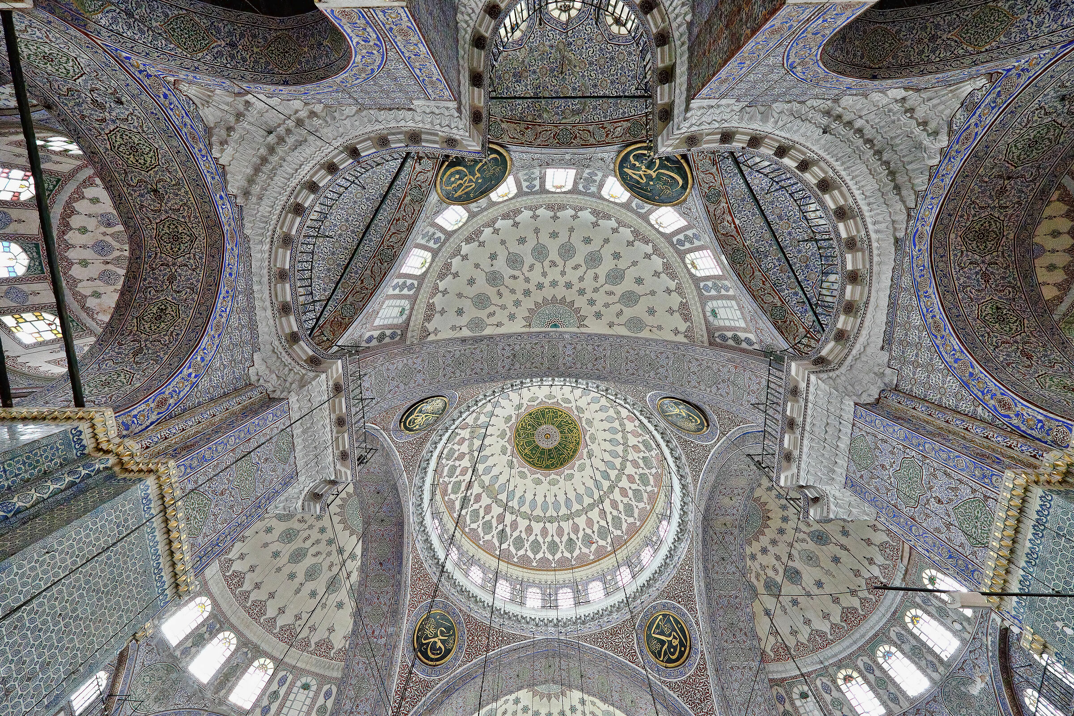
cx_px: 537
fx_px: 447
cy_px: 358
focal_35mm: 15
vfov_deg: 77.3
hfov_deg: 100.4
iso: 6400
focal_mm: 10
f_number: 4
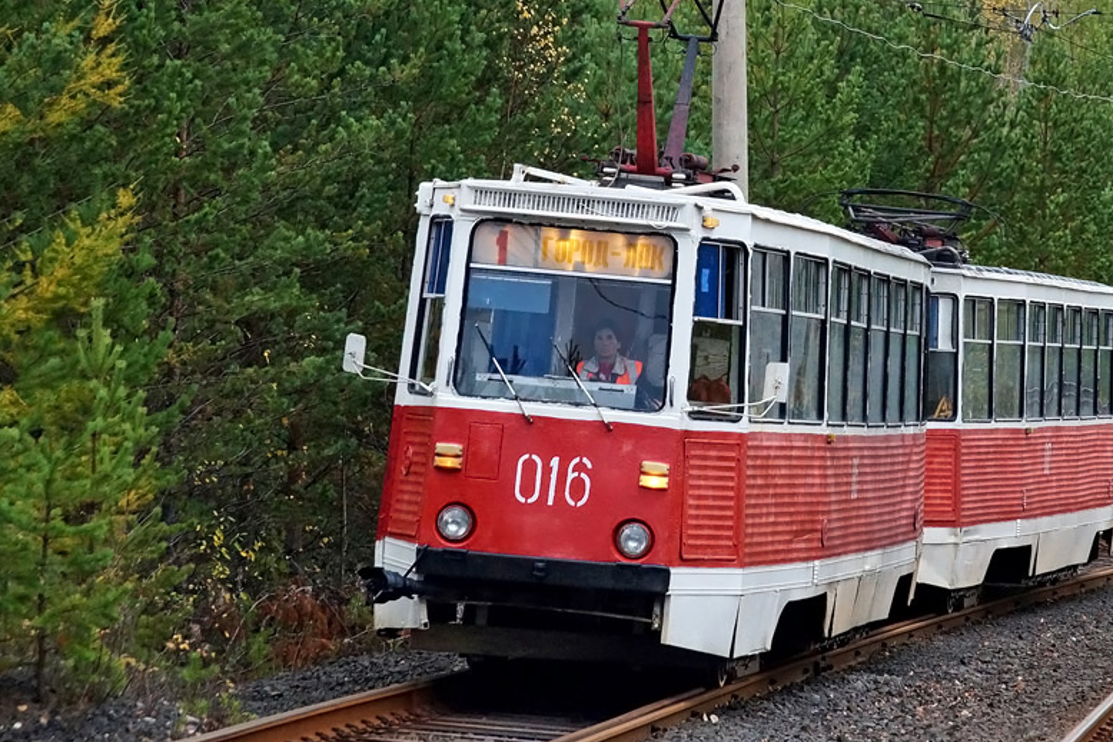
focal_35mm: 185
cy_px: 206
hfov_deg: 11.1
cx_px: 701
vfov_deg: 7.4
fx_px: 5720
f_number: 5.6
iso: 800
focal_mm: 80
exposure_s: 1/250
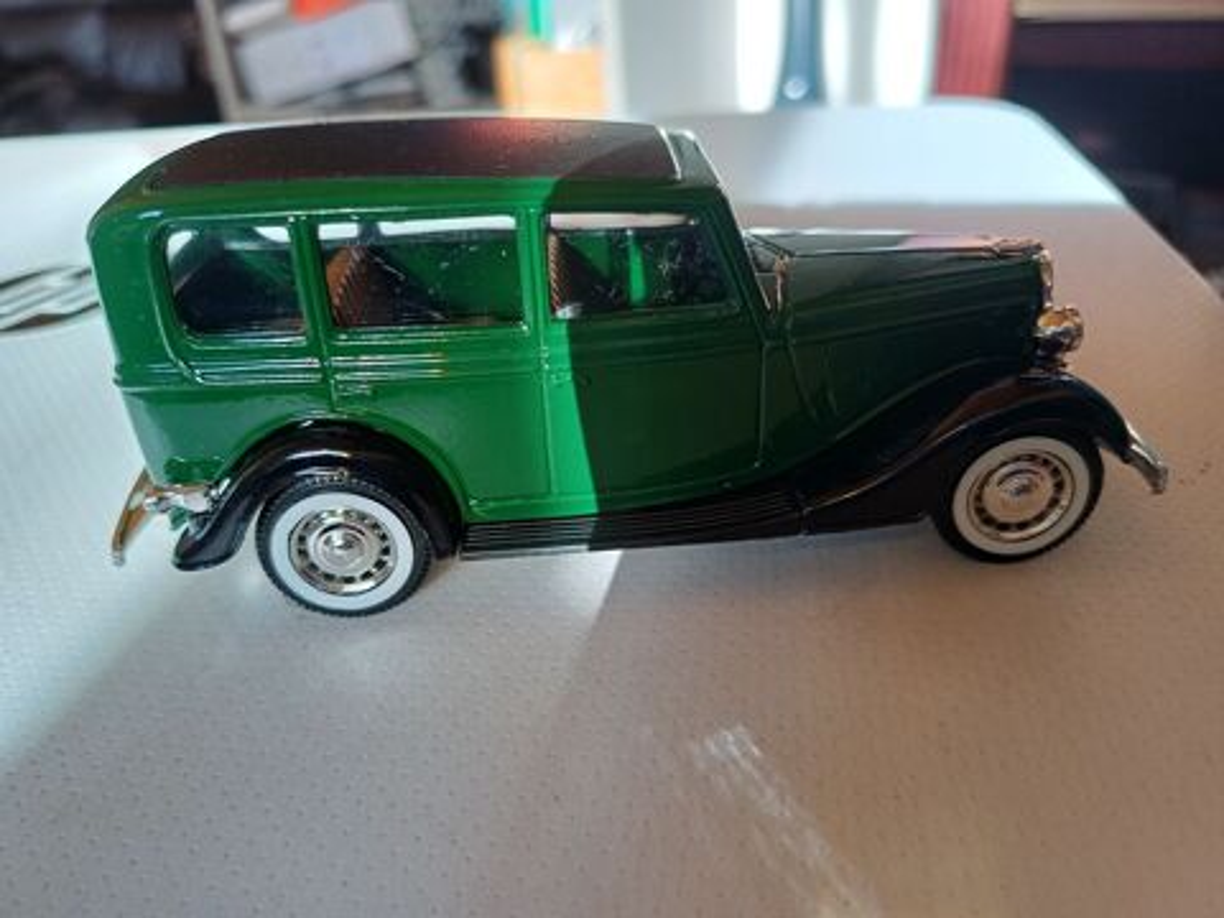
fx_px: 884
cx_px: 612
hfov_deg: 69.4
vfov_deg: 54.9
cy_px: 459
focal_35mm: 25
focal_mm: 4.65
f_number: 1.8
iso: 50
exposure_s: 1/100
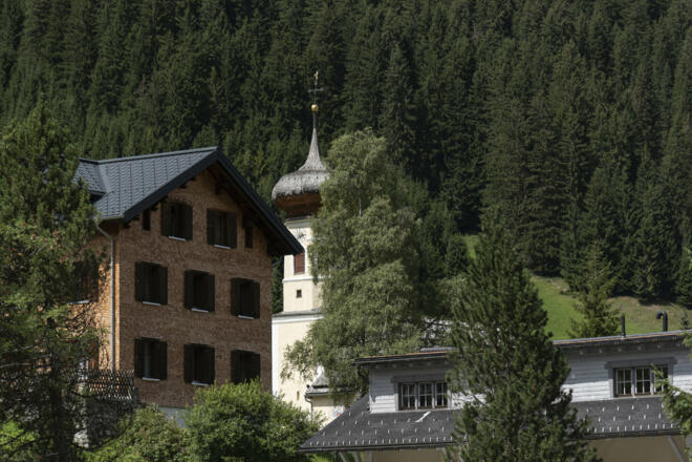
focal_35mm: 120
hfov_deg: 17.1
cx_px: 346
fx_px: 2306
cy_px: 231
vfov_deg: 11.4
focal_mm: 120
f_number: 4
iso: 100
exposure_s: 1/1000
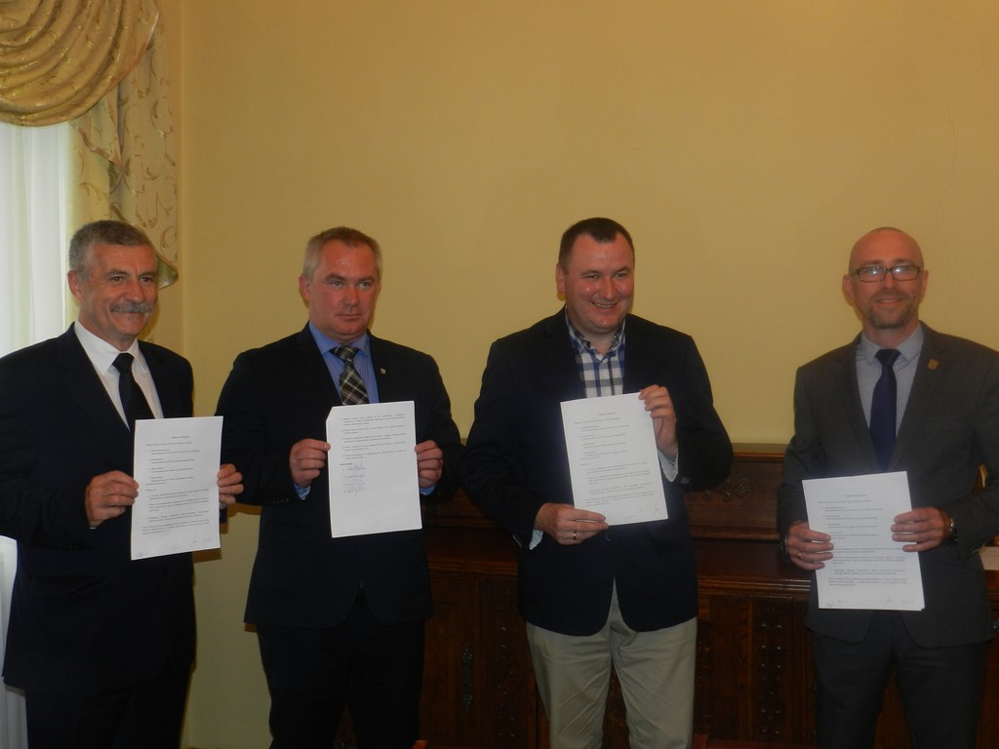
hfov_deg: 49.0
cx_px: 500
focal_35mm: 38
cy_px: 374
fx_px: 1097
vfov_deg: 37.7
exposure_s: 1/30
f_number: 4
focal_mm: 6.7
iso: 200
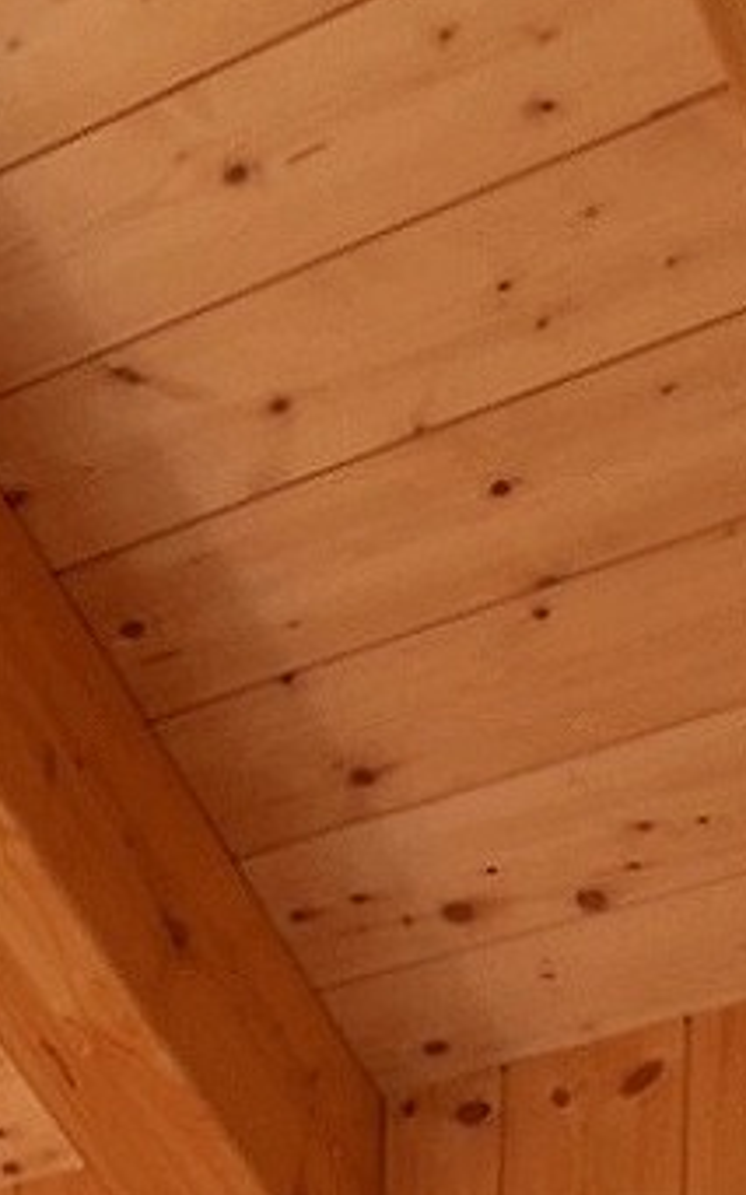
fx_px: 3289
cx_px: -869
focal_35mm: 101
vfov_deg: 16.1
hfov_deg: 11.4
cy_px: 2371
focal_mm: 11
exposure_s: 1/2
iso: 400
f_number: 9
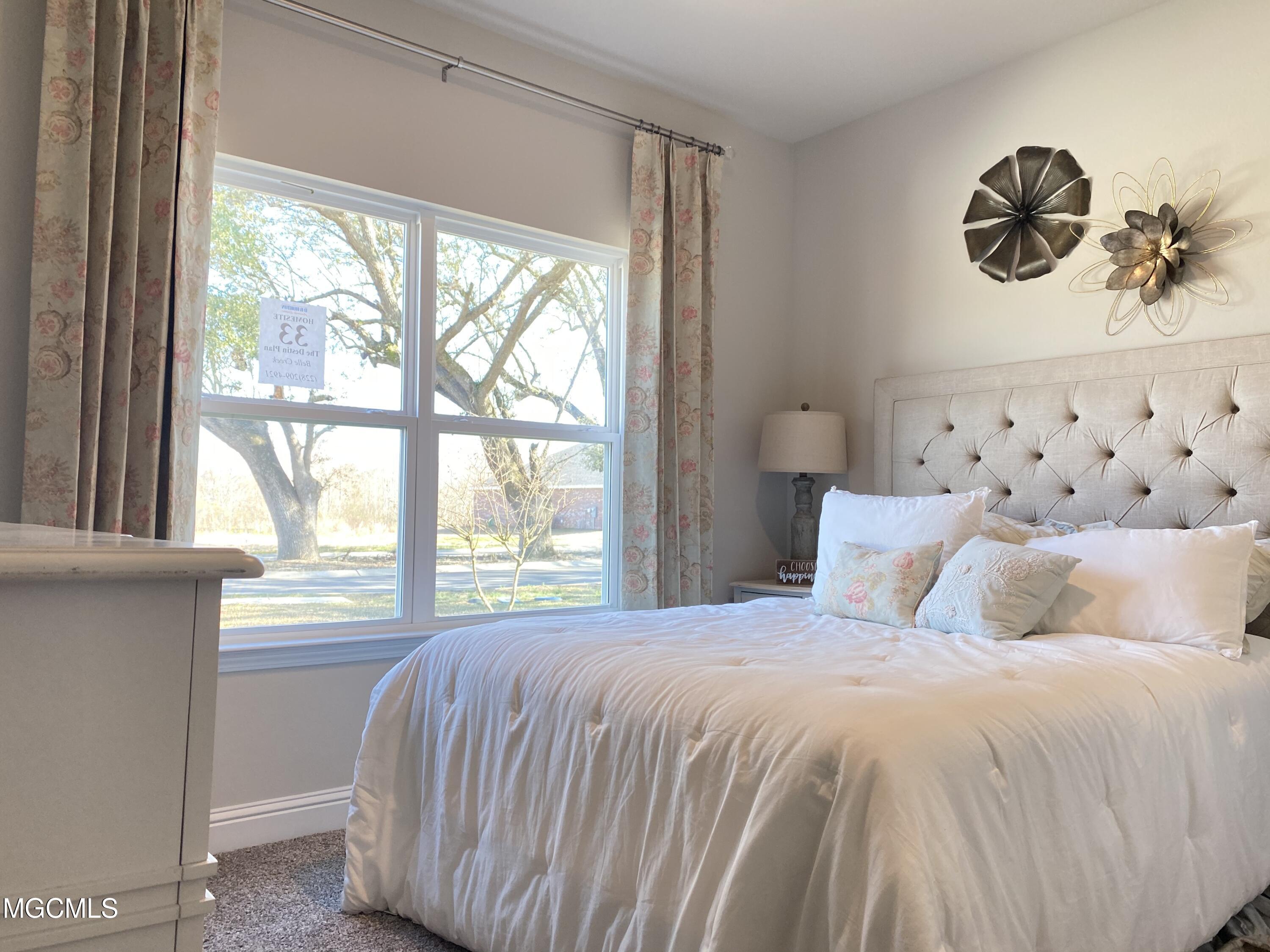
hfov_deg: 67.3
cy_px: 476
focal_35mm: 26
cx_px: 635
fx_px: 954
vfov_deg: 53.1
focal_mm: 4.25
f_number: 1.8
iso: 125
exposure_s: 1/120
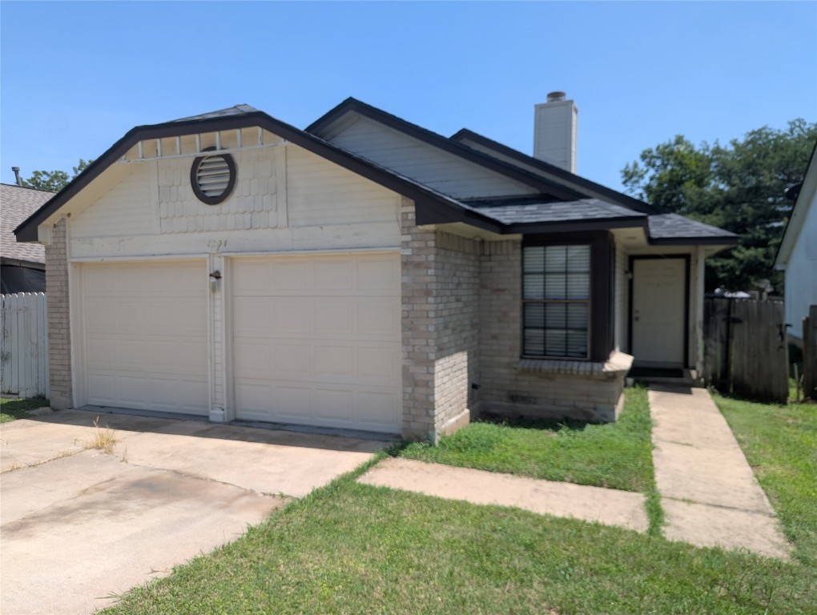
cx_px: 408
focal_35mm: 24
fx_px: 567
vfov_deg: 56.9
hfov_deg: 71.5
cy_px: 308
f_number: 1.85
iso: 45
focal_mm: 6.81
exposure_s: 1/1550
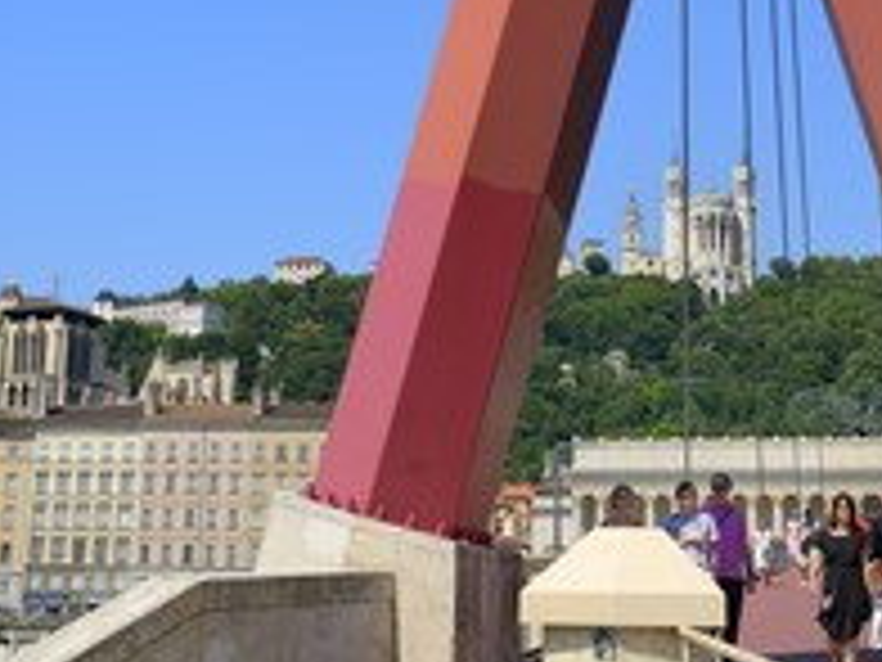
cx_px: 490
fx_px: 1682
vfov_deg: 22.2
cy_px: 248
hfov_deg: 29.4
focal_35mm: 66
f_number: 9
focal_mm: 32
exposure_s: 1/320
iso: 100
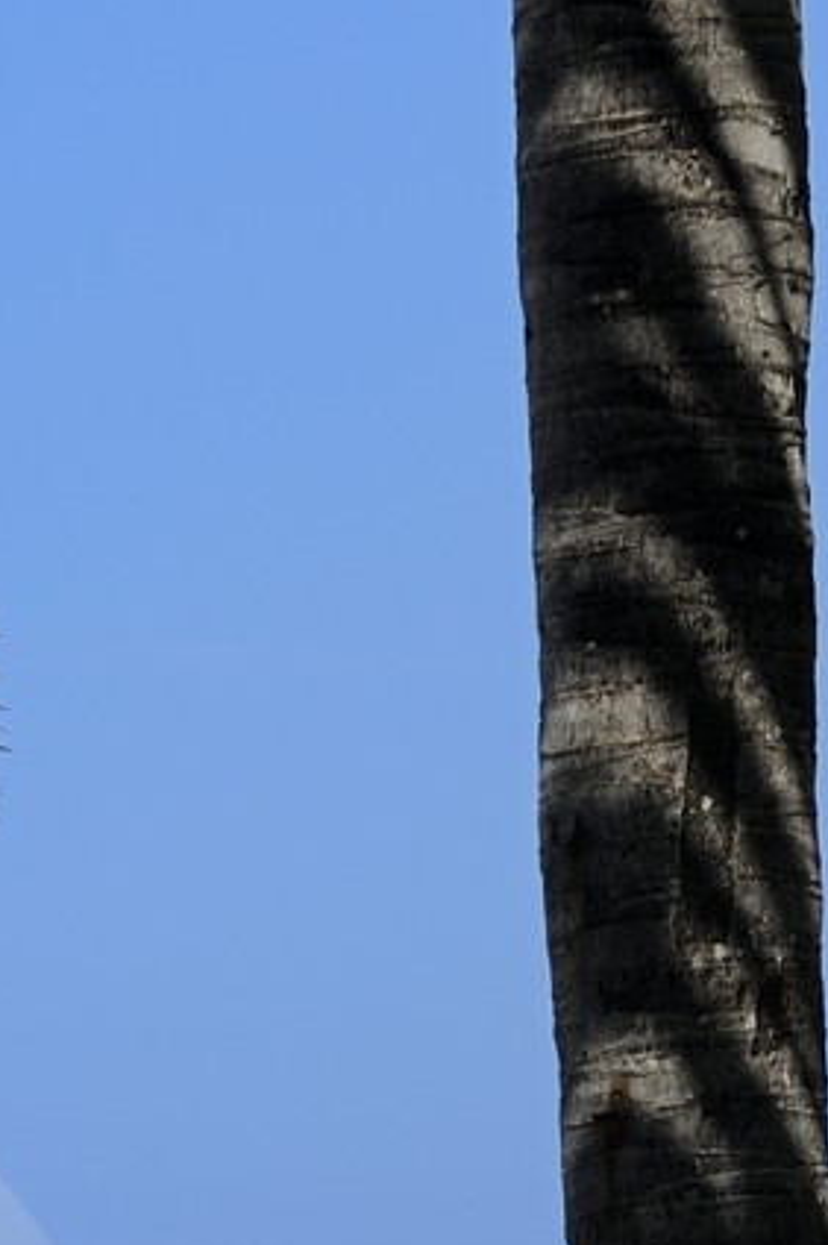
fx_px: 23497
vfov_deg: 3.0
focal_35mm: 680
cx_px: -705
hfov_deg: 2.0
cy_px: 1756
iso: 200
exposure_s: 1/250
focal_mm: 180
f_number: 13
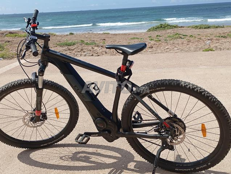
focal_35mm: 38
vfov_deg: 37.8
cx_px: 116
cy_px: 87
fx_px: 254
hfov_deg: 48.9
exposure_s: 1/749
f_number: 1.8
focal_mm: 4.27
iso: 103
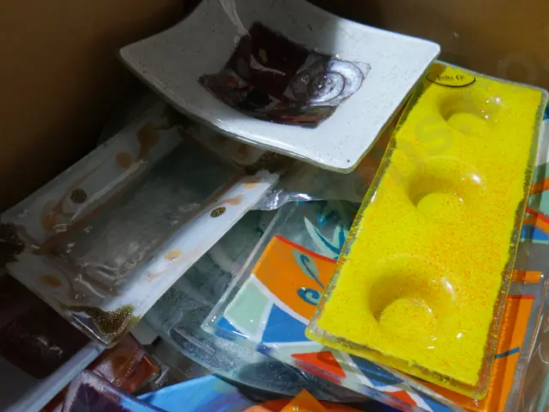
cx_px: 261
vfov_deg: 32.0
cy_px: 264
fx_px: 714
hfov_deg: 42.1
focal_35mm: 45
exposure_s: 1/60
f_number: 3.5
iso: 320
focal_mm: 14
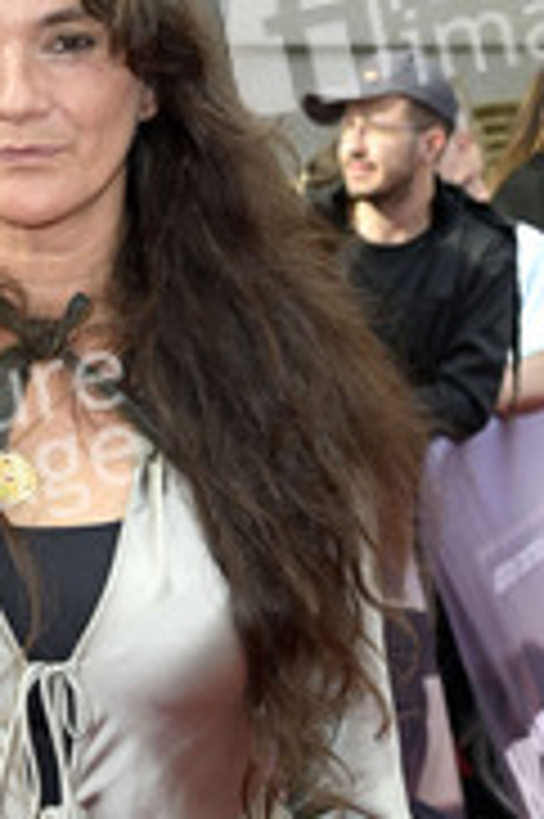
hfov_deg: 11.2
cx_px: 40
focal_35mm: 121
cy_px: 684
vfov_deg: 16.8
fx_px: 2748
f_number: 7.1
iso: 400
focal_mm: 55
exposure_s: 1/200
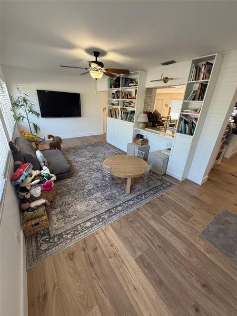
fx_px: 128
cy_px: 158
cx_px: 118
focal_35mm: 14
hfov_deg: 85.7
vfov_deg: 102.1
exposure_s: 1/120
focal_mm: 2.22
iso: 160
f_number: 2.2
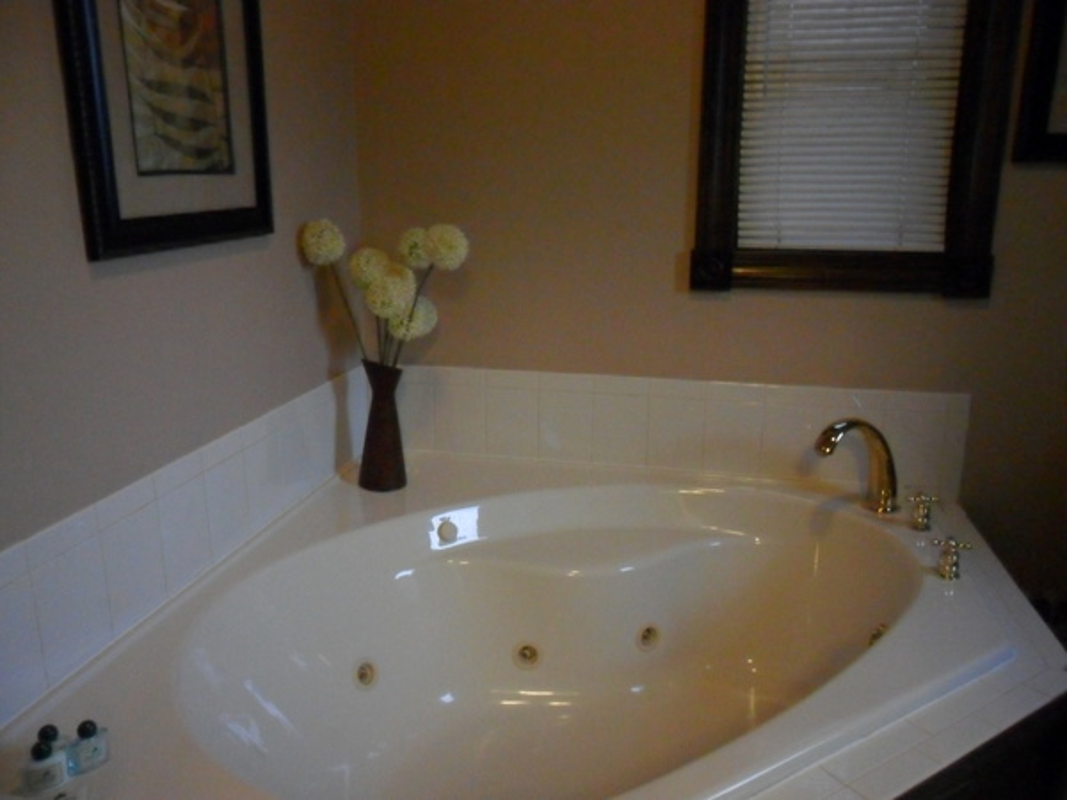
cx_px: 534
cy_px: 400
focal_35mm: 27
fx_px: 832
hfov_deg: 65.3
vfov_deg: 51.4
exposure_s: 1/8
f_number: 3.5
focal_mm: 4.9
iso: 640
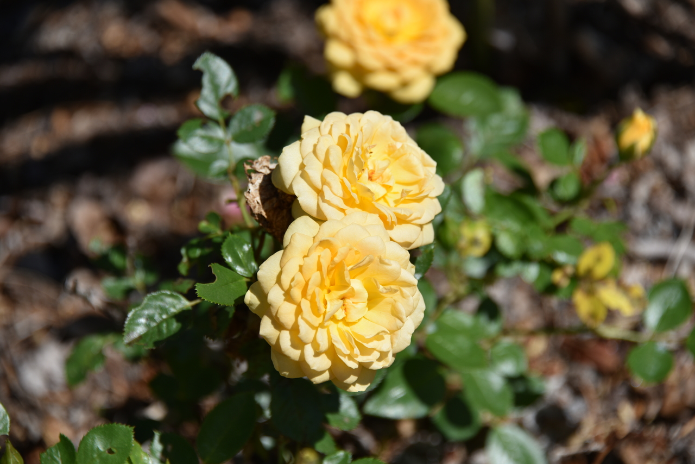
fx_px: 5793
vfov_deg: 4.6
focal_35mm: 300
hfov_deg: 6.9
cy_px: 232
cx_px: 348
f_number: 8
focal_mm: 300
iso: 100
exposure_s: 1/640
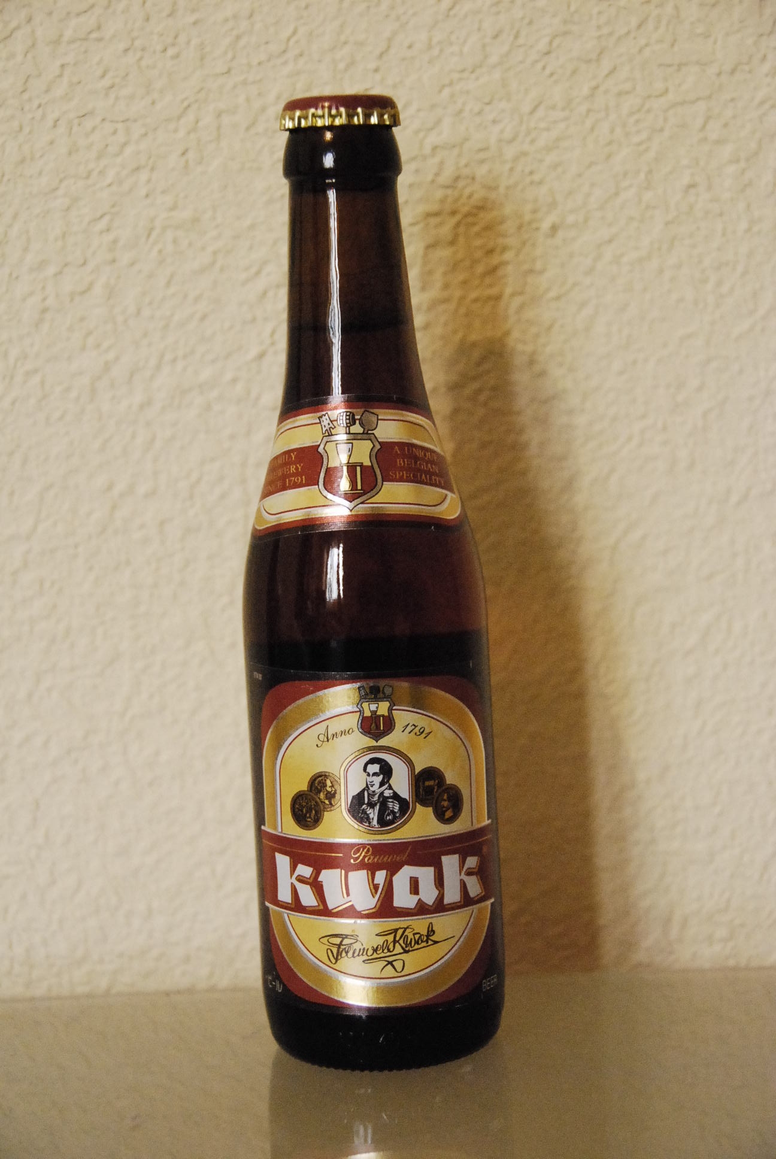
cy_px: 580
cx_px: 388
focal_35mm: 78
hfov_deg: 17.5
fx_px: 2515
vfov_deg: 26.0
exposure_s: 1/100
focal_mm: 52
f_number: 5
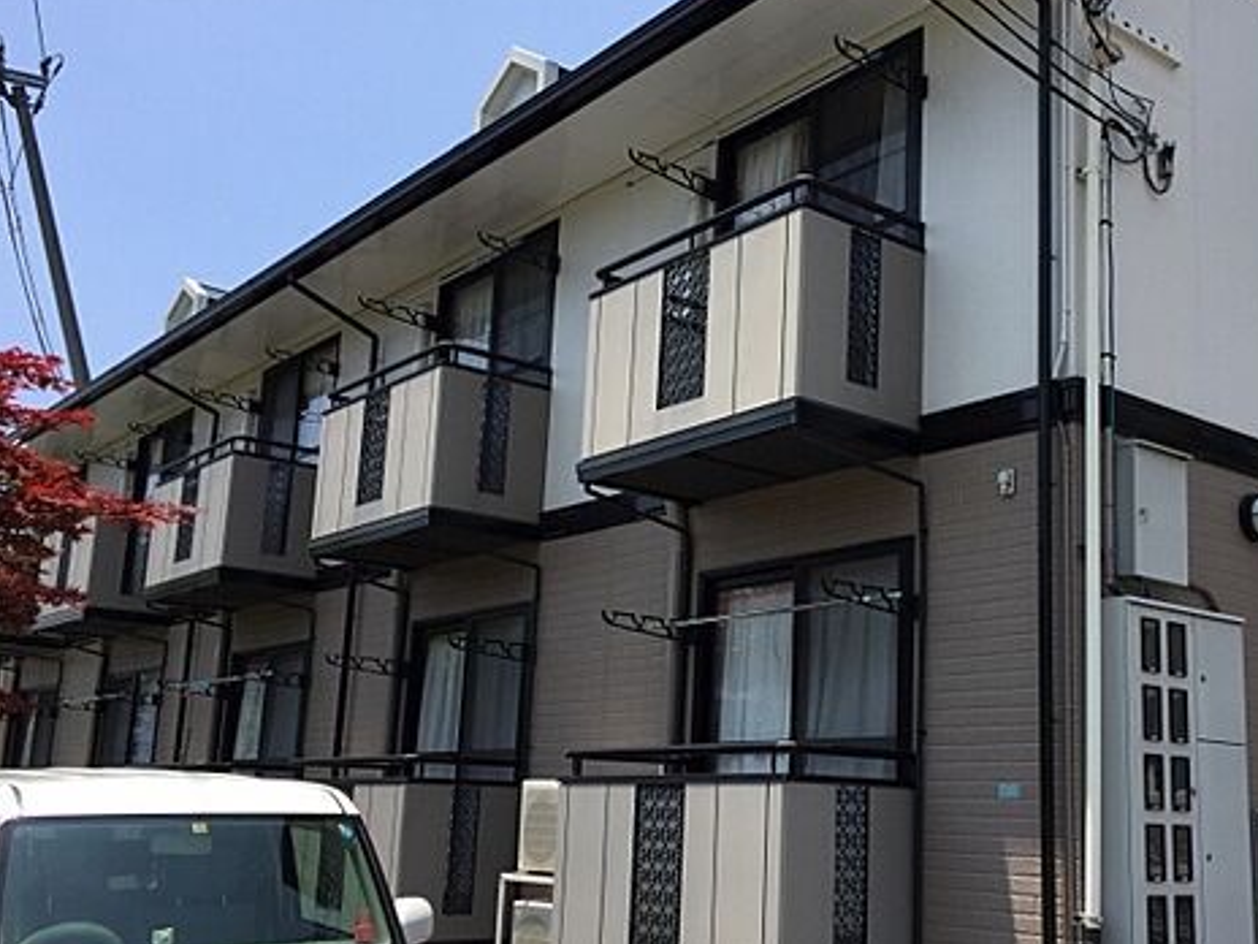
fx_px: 1454
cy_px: 526
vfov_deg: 35.9
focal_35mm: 40
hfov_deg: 46.4
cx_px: 775
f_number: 2.2
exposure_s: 1/1412
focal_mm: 4.15
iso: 32
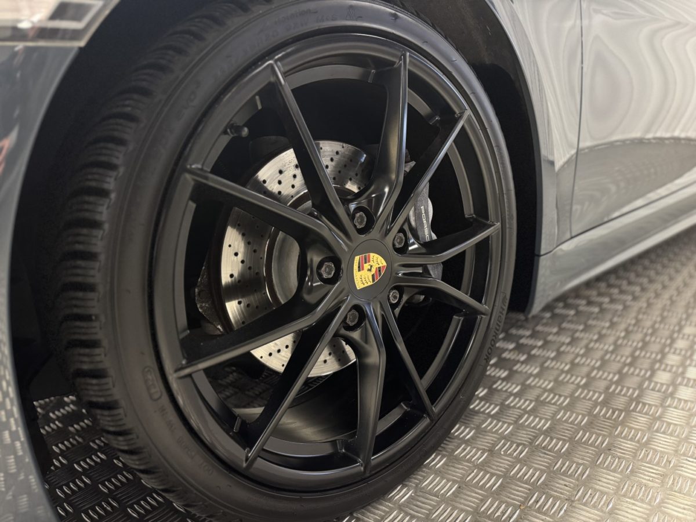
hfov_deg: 71.6
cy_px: 261
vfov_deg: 56.8
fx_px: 483
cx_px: 348
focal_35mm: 24
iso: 640
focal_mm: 6.76
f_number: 1.78
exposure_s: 1/50
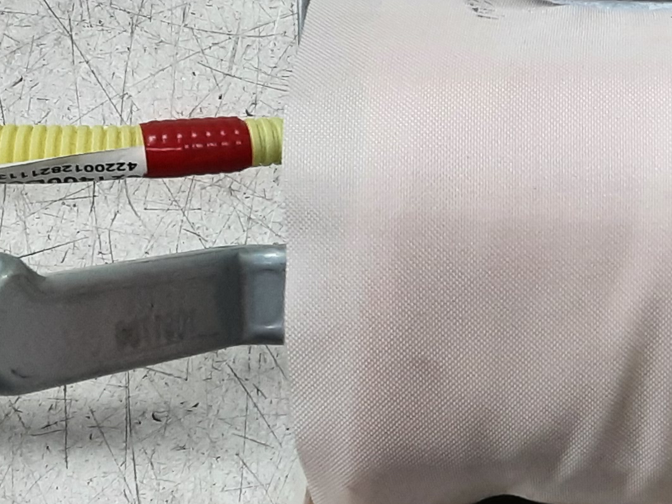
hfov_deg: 22.2
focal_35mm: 83
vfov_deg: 17.8
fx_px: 1611
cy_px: 284
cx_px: 744
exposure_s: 1/50
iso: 80
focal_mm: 2.91
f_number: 1.9
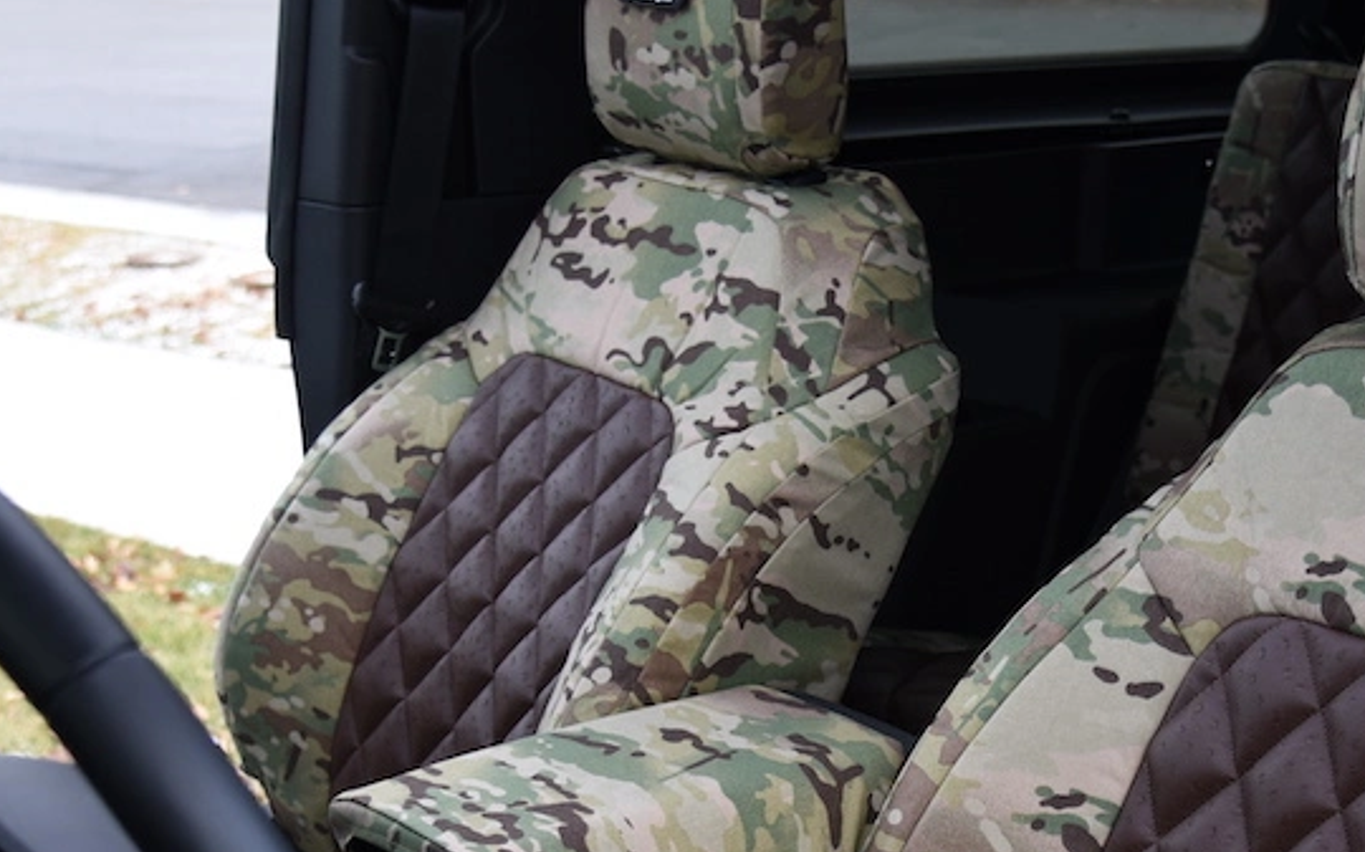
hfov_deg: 30.0
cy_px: 866
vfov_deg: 18.6
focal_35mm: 68
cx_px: 897
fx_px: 2529
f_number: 4.5
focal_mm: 30
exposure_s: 1/50
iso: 200
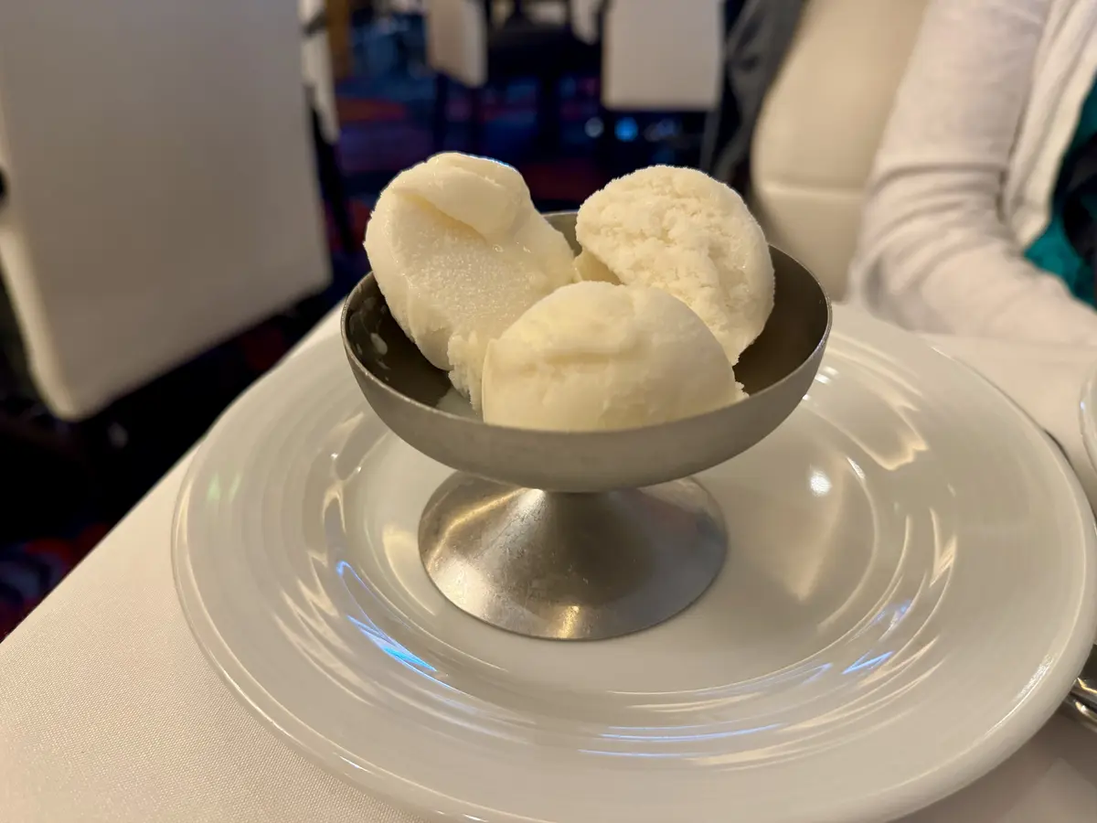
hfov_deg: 71.6
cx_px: 548
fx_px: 761
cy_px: 412
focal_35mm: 24
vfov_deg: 56.8
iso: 500
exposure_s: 1/60
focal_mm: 6.76
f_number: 1.78
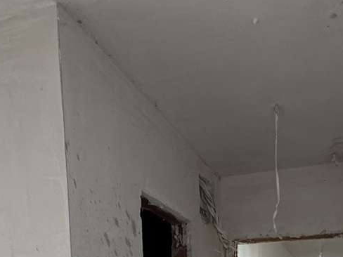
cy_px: 382
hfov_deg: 43.3
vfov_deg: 25.6
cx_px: 227
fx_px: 426
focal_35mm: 43
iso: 400
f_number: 2.2
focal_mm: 2.22
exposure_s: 1/60
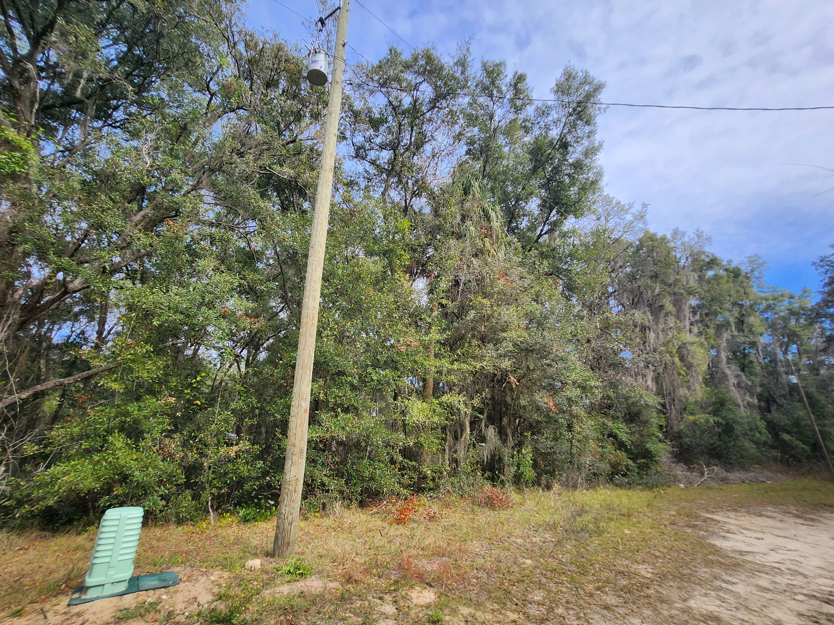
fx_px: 313
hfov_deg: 106.2
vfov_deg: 89.9
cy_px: 312
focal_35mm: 13
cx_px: 417
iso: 32
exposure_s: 1/488
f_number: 2.2
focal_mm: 1.7
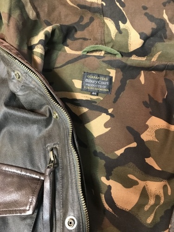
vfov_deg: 63.4
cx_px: 87
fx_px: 188
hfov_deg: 49.7
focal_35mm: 28
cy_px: 116
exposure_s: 1/7
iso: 100
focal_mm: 3.99
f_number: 1.8
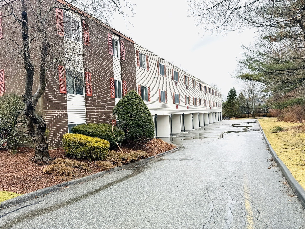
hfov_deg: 71.6
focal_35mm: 24
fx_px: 211
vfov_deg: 56.8
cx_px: 152
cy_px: 114
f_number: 1.78
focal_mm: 6.86
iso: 80
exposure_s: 1/995
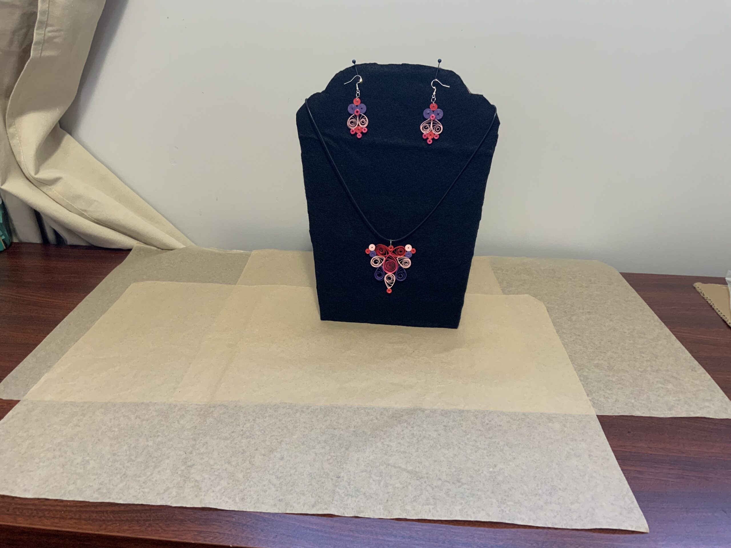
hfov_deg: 61.7
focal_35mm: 29
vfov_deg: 48.2
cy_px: 274
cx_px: 366
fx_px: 612
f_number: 1.8
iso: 125
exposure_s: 1/60
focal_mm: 3
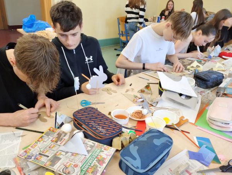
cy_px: 88
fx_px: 188
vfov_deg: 49.9
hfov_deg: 63.4
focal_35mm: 28
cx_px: 116
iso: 459
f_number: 1.8
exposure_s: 1/25
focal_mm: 4.27
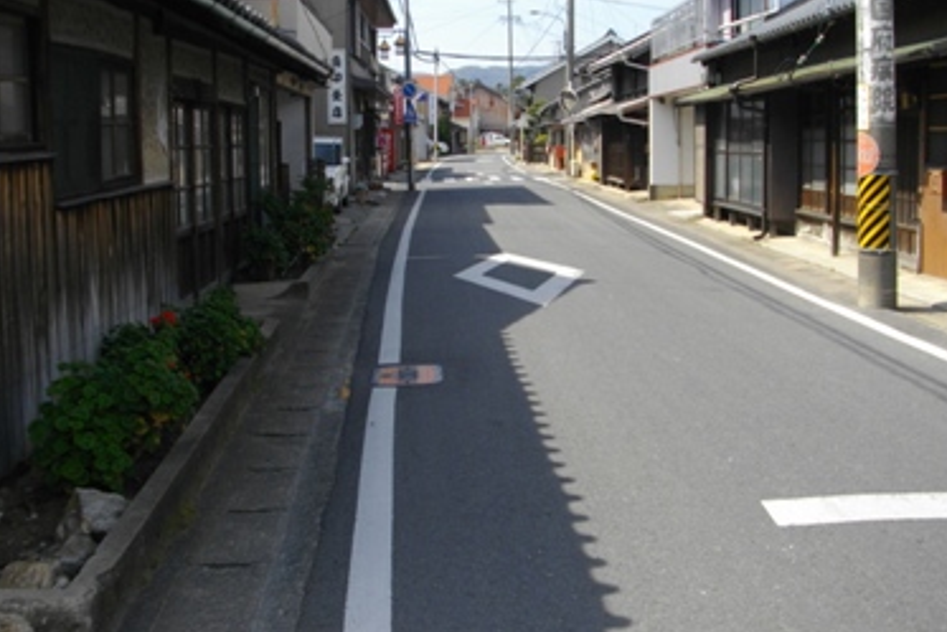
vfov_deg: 33.1
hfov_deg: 48.4
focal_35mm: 40
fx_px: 1053
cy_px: 211
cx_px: 510
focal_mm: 5.7
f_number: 2.9
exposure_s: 1/1000
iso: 100
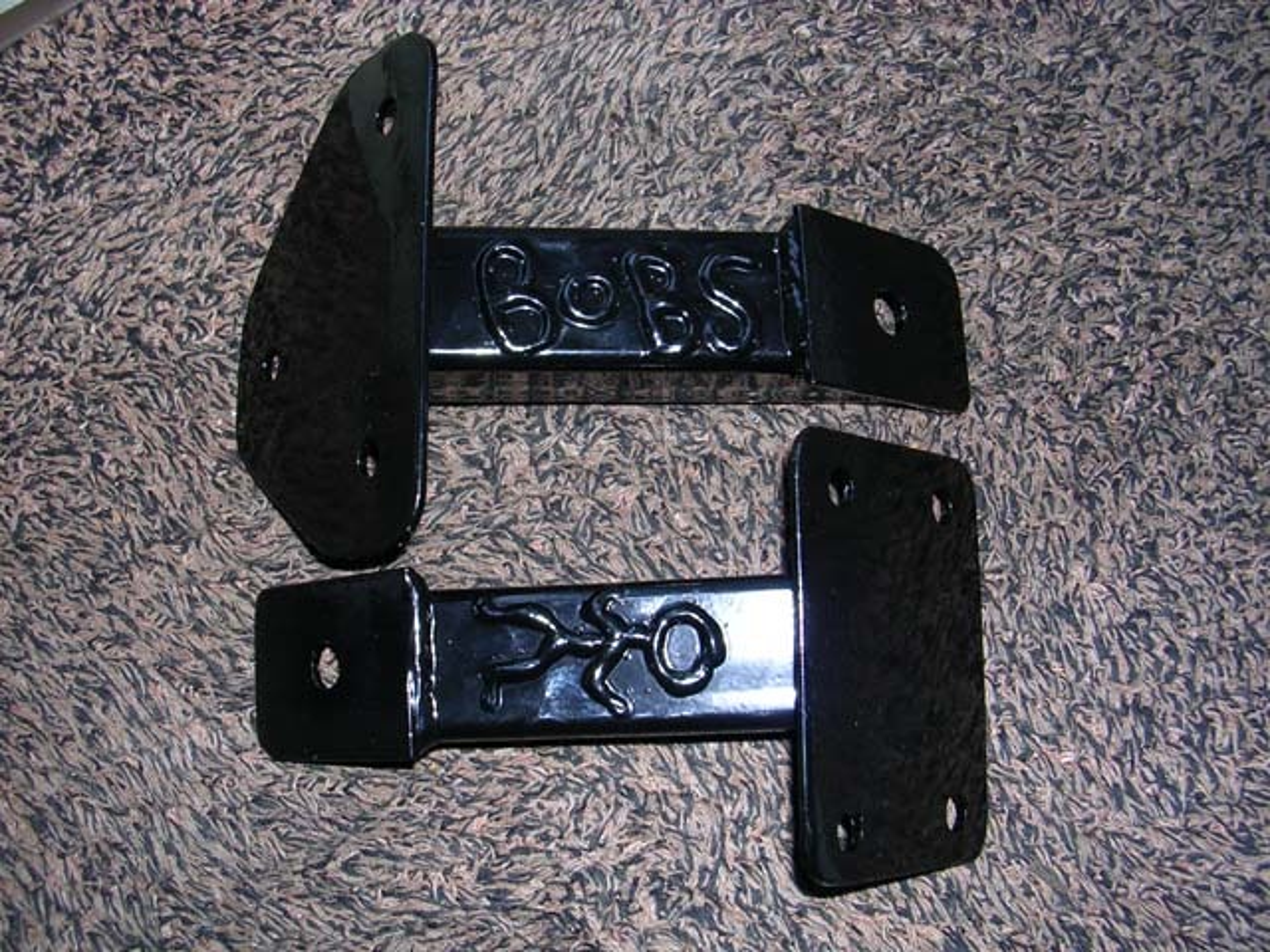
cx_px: 635
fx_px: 1394
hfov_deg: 49.0
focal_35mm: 38
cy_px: 476
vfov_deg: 37.7
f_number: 2.8
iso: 50
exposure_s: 1/60.1
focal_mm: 5.8
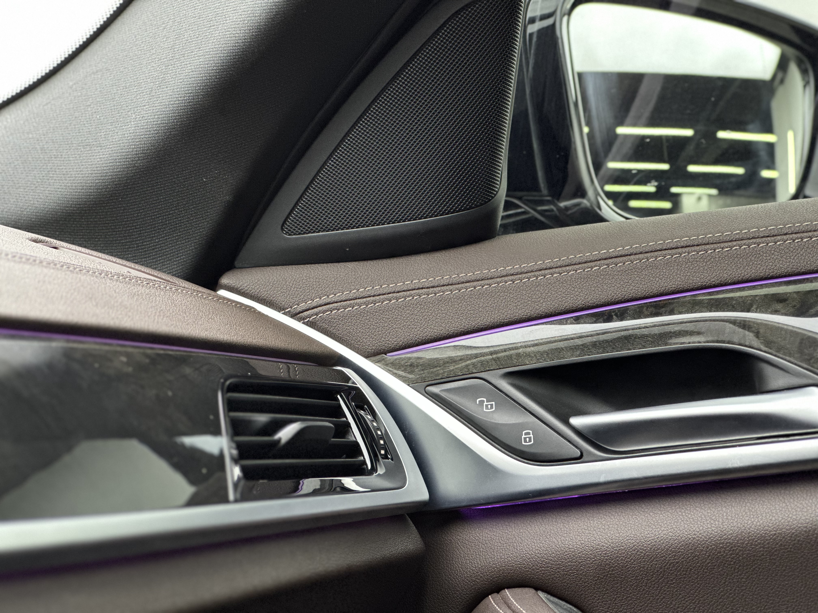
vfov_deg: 19.1
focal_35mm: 77
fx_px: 1820
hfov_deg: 25.3
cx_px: 409
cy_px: 306
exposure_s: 1/33
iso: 320
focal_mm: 9
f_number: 2.8
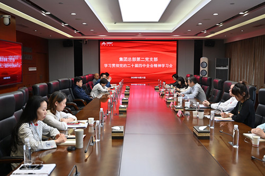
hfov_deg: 51.9
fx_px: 272
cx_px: 132
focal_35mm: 37
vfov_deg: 35.8
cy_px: 88
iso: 640
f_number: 4
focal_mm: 37
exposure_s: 1/125
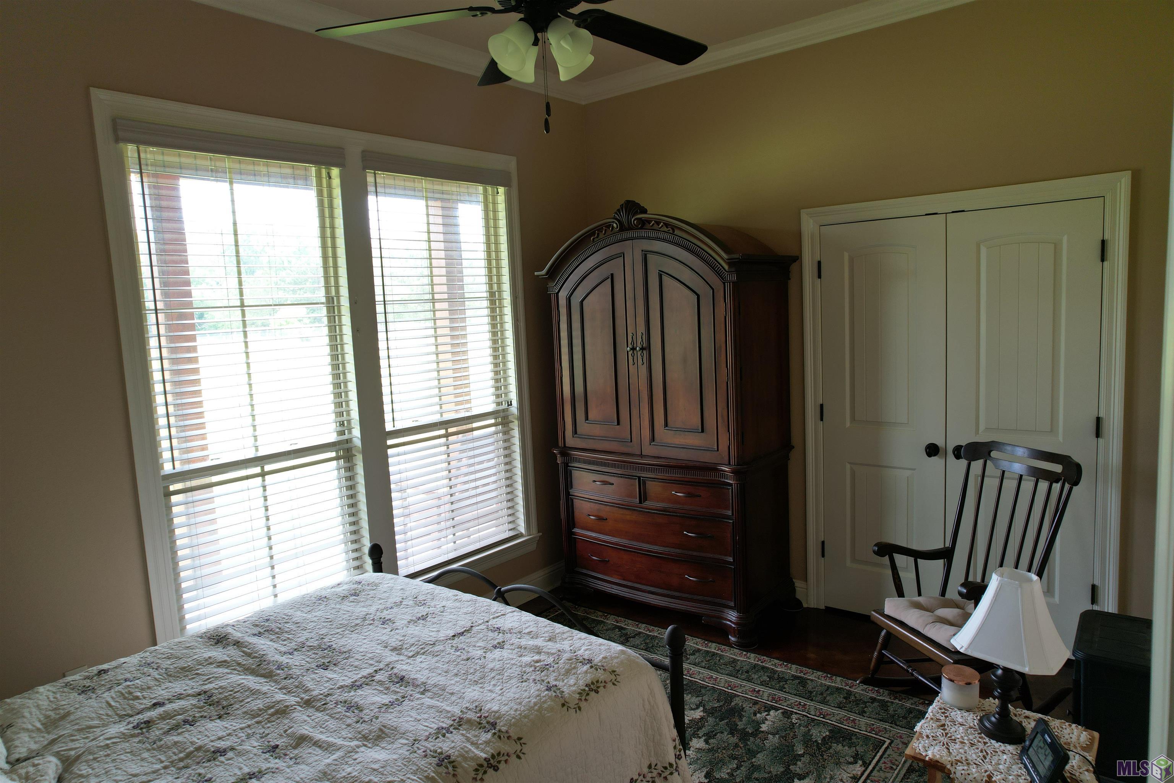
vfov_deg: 57.2
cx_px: 587
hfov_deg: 78.6
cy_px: 392
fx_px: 717
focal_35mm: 22
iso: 100
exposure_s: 1/50
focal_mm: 8.38
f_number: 2.8
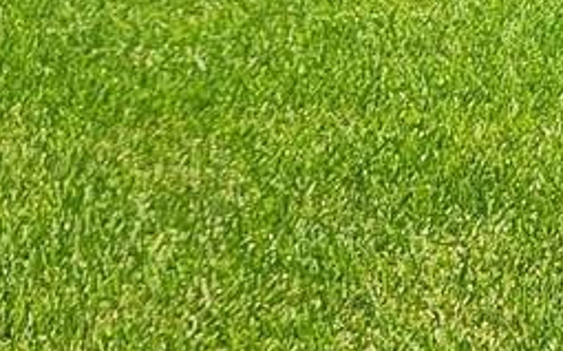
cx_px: 1177
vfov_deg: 8.5
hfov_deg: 12.0
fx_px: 2346
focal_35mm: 153
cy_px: -33
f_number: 1.8
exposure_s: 1/1461
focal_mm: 5.4
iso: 20
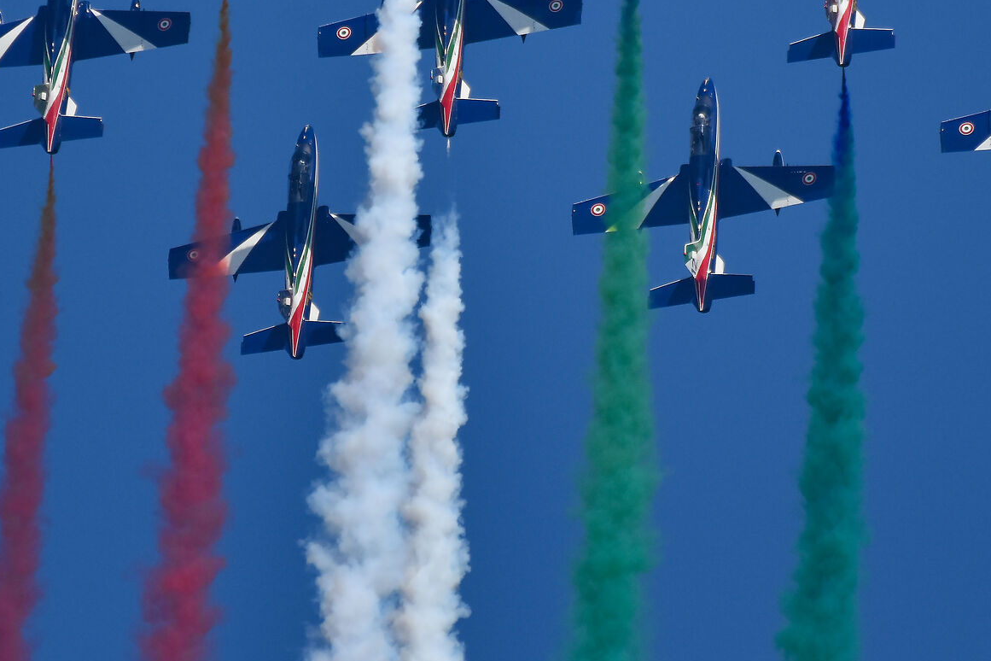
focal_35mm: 1550
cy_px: 32
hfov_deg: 1.3
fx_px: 42665
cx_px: 621
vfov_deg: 0.9
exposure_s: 1/4000
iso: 250
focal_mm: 500
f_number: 5.6
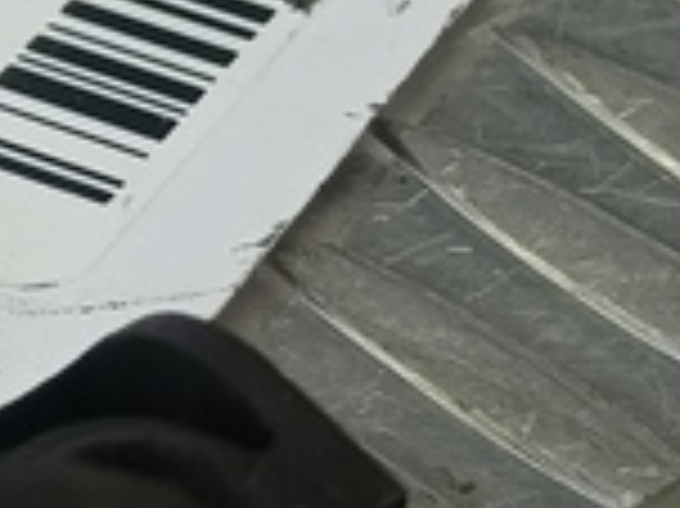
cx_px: 378
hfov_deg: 12.7
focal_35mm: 156
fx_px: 3062
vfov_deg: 9.4
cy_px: 607
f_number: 1.6
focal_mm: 4.11
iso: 102
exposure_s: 1/50
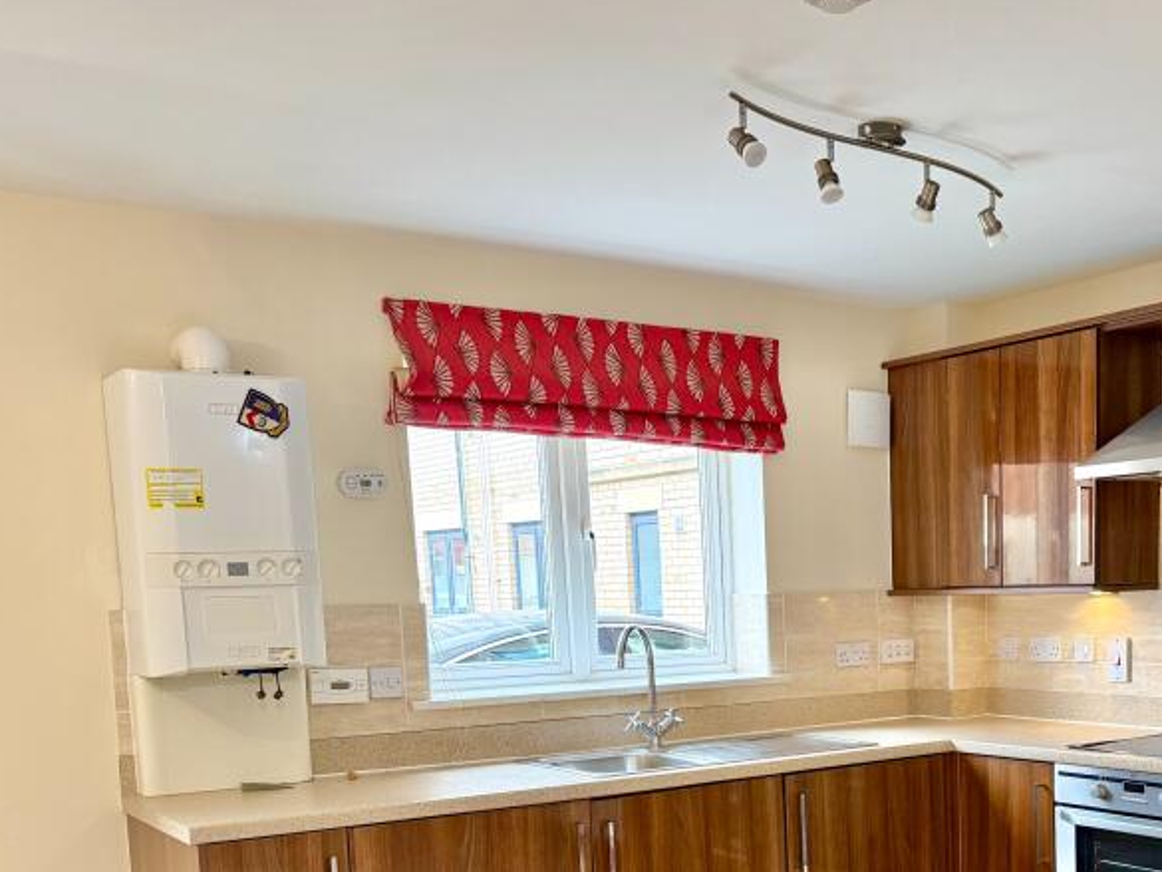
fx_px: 1410
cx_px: 878
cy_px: 753
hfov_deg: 43.3
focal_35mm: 42
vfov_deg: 32.9
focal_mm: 6.76
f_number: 1.78
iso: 250
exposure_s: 1/50
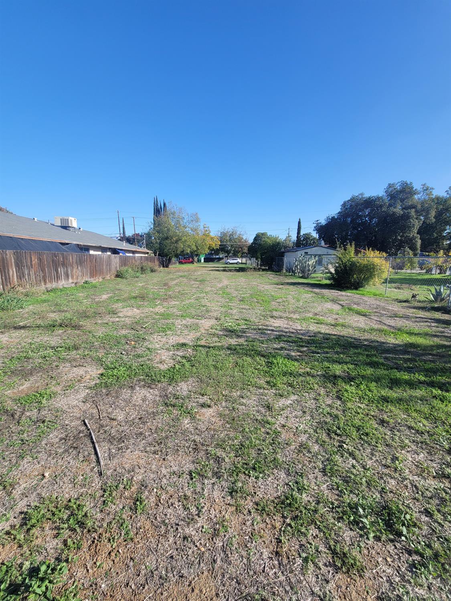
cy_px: 300
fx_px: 226
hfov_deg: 89.9
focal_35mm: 13
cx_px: 226
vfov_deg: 106.2
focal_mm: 2.2
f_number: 2.2
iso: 64
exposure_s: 1/1157
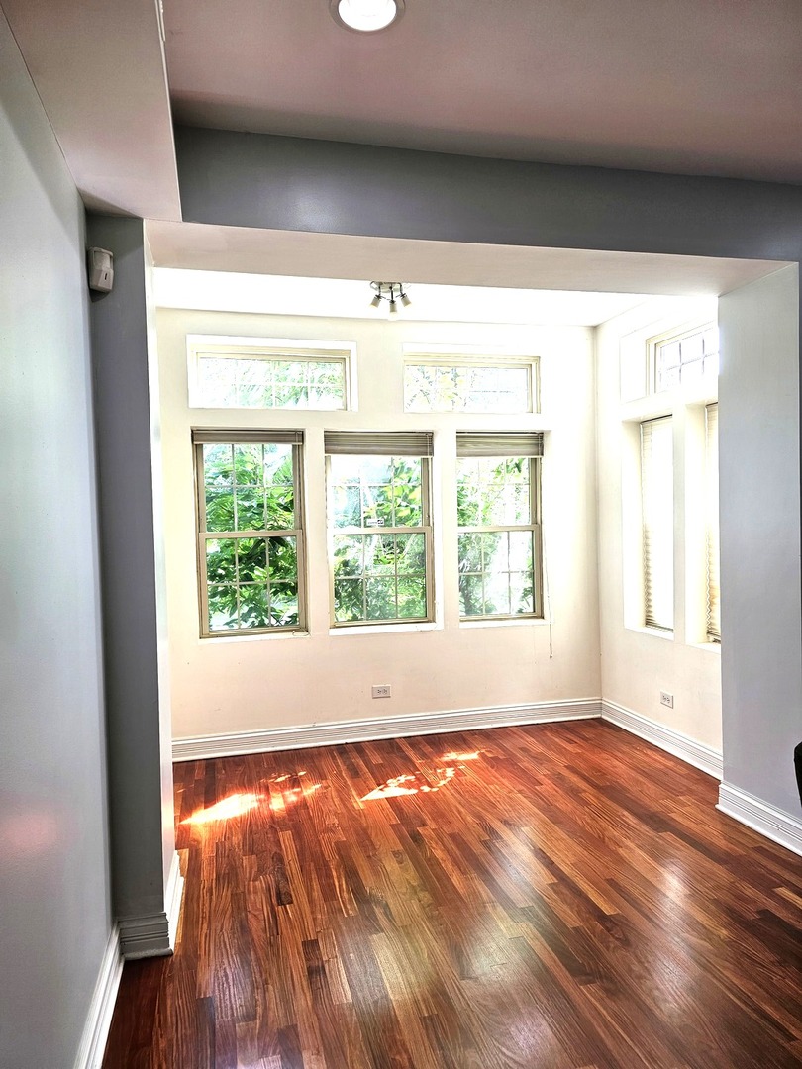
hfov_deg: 58.9
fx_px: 710
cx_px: 401
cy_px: 534
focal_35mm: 23
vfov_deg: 73.9
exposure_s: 1/120
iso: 32
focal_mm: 6.3
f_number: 1.7
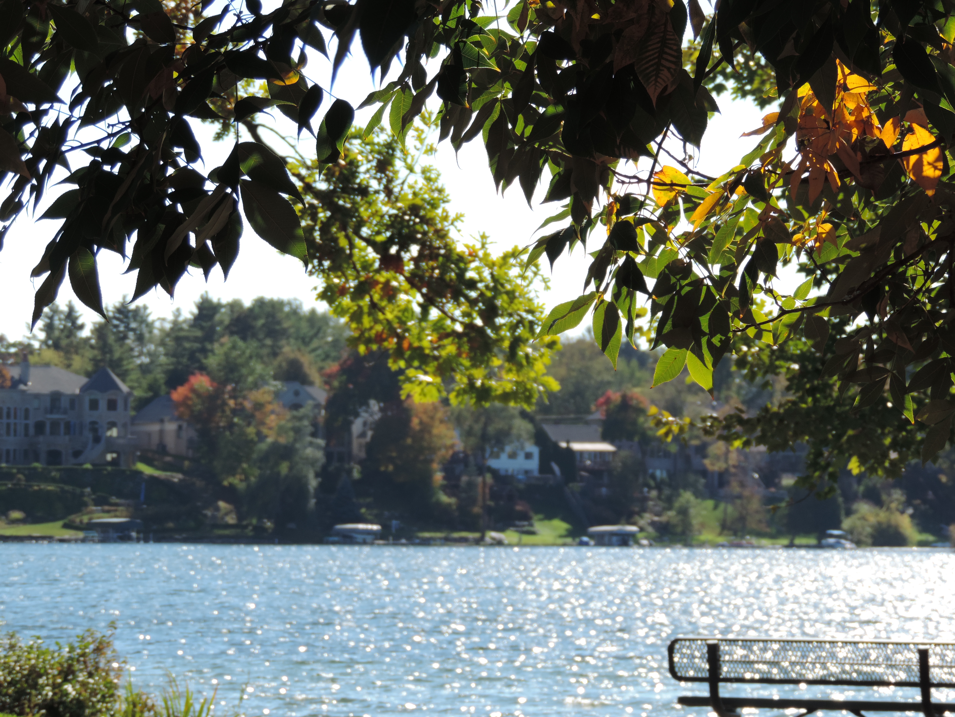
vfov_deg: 8.7
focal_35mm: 170
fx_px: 4690
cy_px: 358
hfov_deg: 11.6
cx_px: 478
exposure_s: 1/400
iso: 80
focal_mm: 30.3
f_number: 4.5
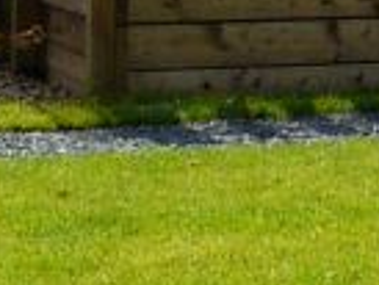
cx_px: 714
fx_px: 2882
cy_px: -465
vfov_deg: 5.4
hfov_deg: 7.3
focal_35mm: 263
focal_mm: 4.6
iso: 100
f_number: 5.6
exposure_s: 1/320
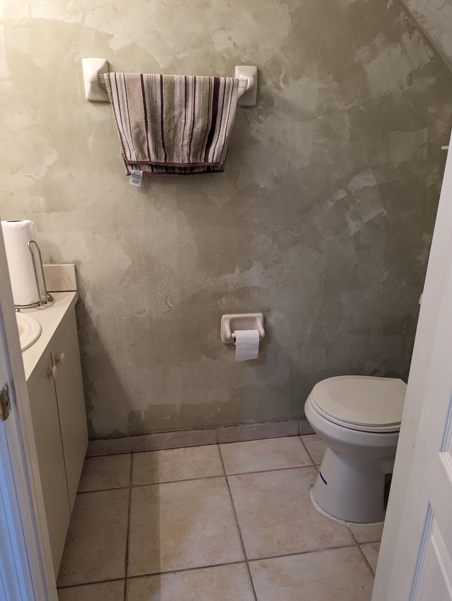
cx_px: 226
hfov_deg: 56.9
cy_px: 300
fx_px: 417
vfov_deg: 71.5
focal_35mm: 24
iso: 91
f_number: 1.85
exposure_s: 1/24
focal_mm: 6.81
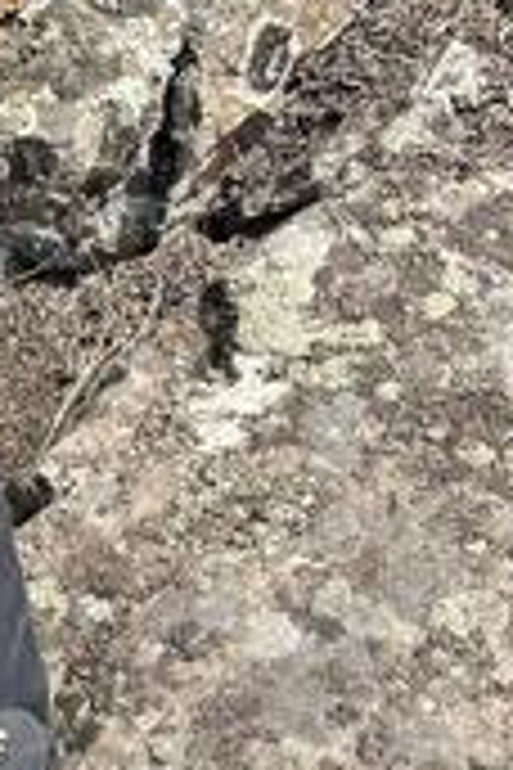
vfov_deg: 21.5
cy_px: 374
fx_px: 2030
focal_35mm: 95
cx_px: -788
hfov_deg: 11.4
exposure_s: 1/1458
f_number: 1.6
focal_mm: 5.1
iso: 50
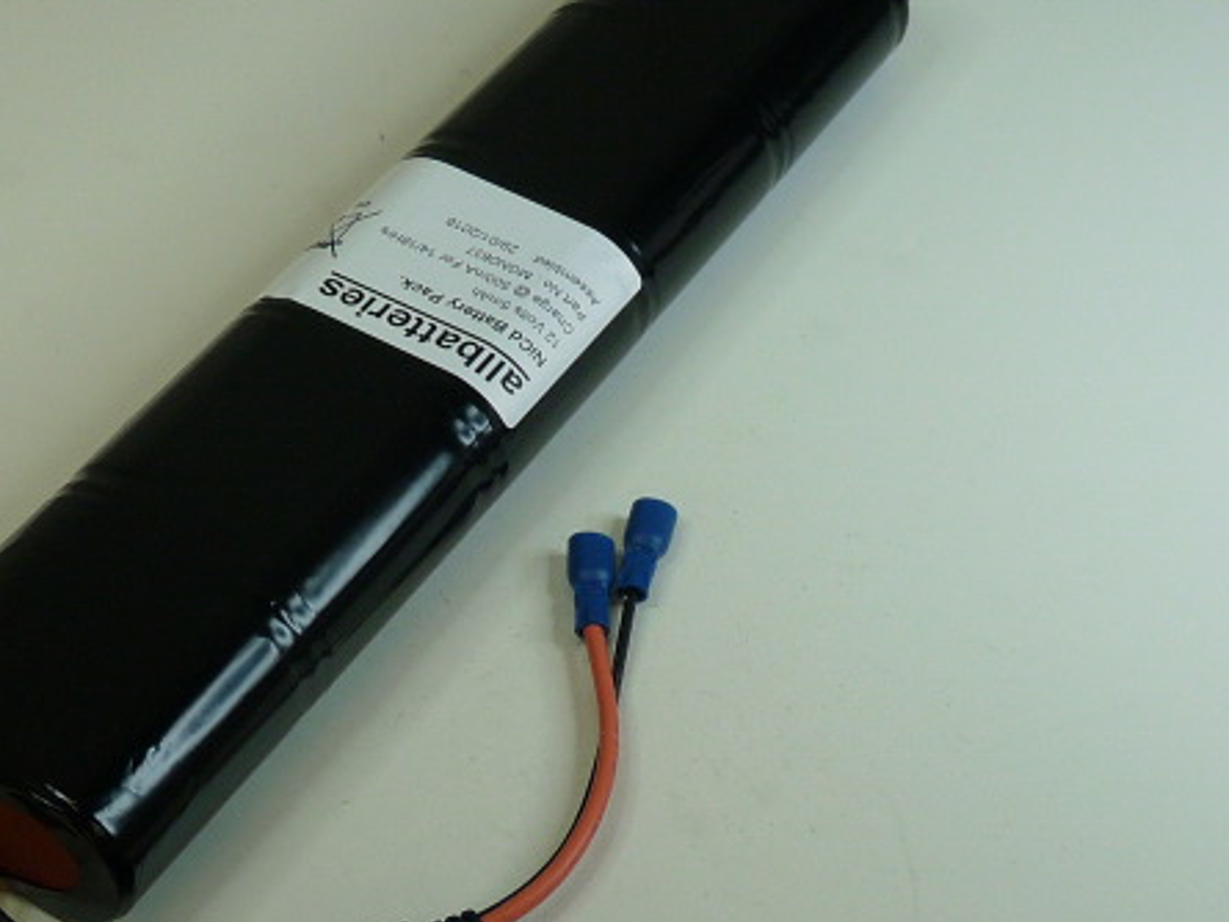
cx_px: 398
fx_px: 2912
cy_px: 467
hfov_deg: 23.7
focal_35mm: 82
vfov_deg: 18.0
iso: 100
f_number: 3
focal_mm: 5.8
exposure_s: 1/80
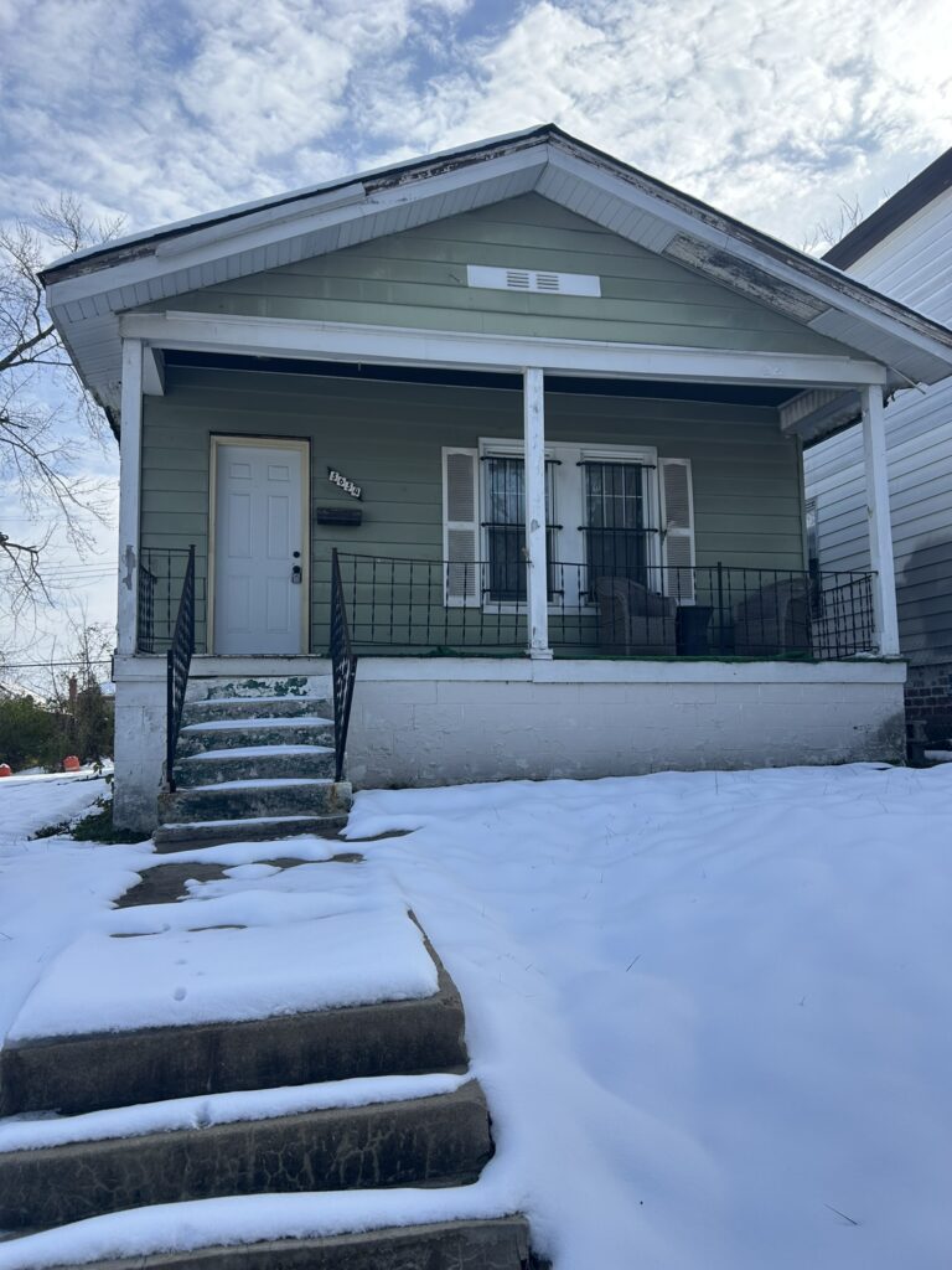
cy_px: 635
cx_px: 476
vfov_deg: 67.3
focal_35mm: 26
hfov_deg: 53.1
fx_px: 953
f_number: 1.5
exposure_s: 1/2841
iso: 50
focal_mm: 5.7
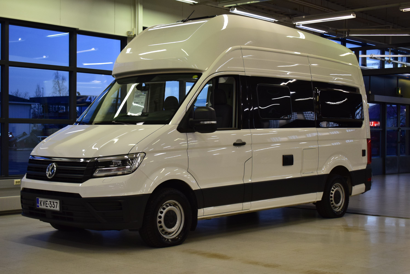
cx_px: 205
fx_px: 650
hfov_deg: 35.0
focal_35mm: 57
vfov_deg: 23.8
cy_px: 137
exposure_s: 1/250
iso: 1600
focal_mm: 38
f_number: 4.8
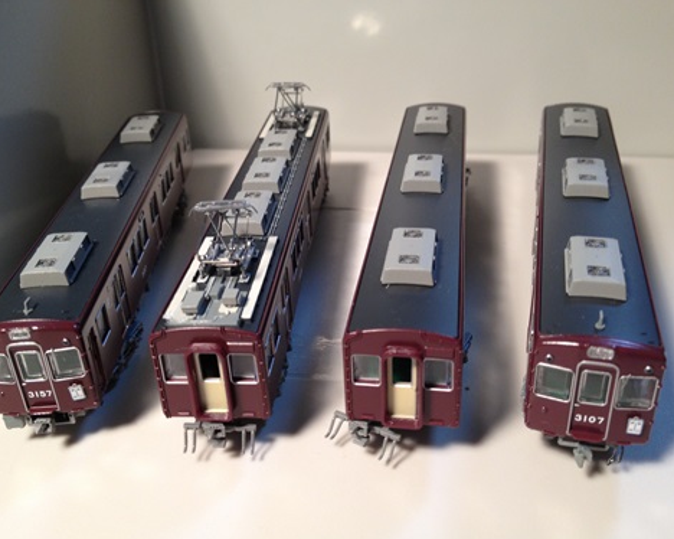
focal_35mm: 37
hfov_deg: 49.1
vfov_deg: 40.1
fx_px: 738
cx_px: 318
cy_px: 272
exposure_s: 1/20
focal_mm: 4.28
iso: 80
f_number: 2.4
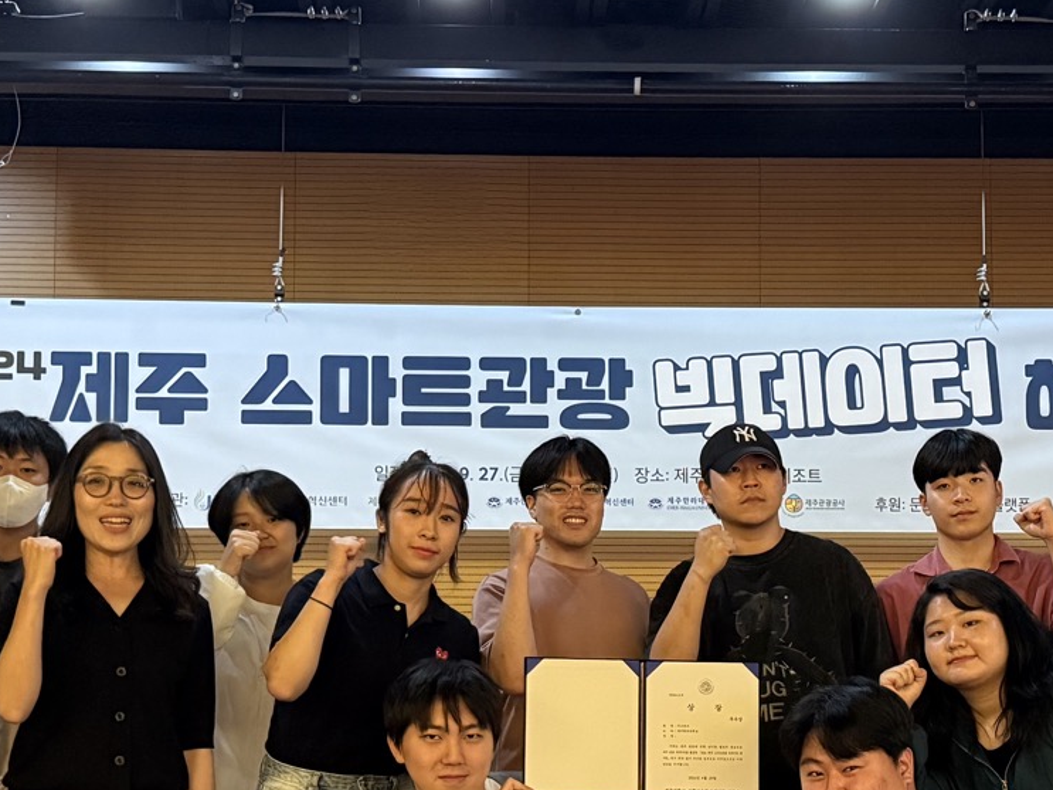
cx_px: 563
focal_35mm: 62
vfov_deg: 23.4
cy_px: 576
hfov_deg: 31.2
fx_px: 1886
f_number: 1.78
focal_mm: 6.76
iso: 1000
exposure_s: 1/40
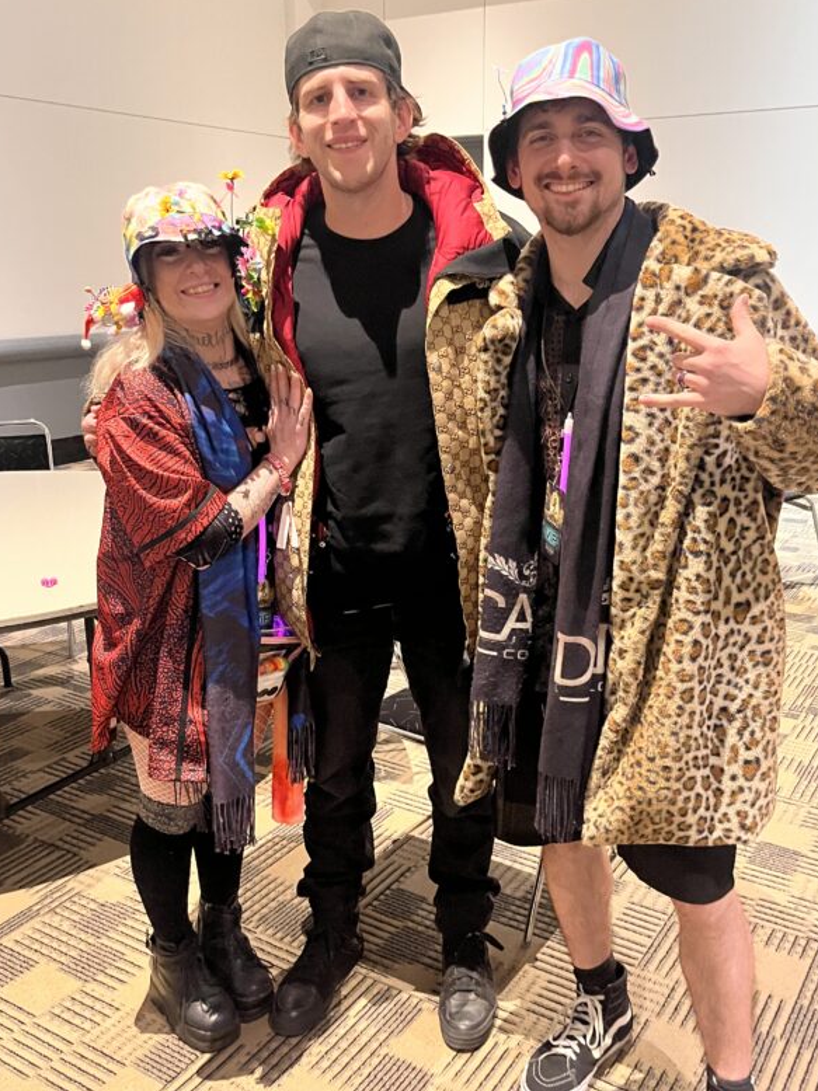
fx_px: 1040
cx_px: 438
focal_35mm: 33
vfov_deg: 55.4
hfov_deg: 42.9
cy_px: 527
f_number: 1.6
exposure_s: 1/30
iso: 640
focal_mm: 5.1
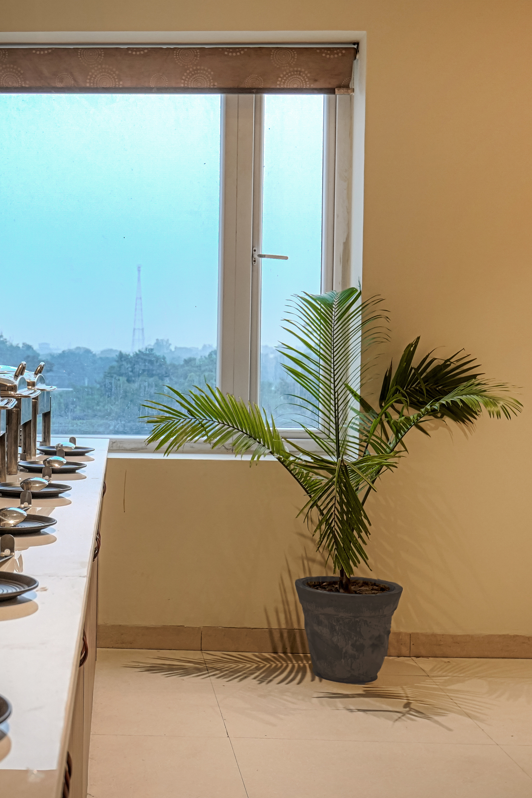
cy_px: 400
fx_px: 1242
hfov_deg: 23.5
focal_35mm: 56
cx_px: 51
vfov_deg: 35.6
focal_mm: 25
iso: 1000
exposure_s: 1/20
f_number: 5
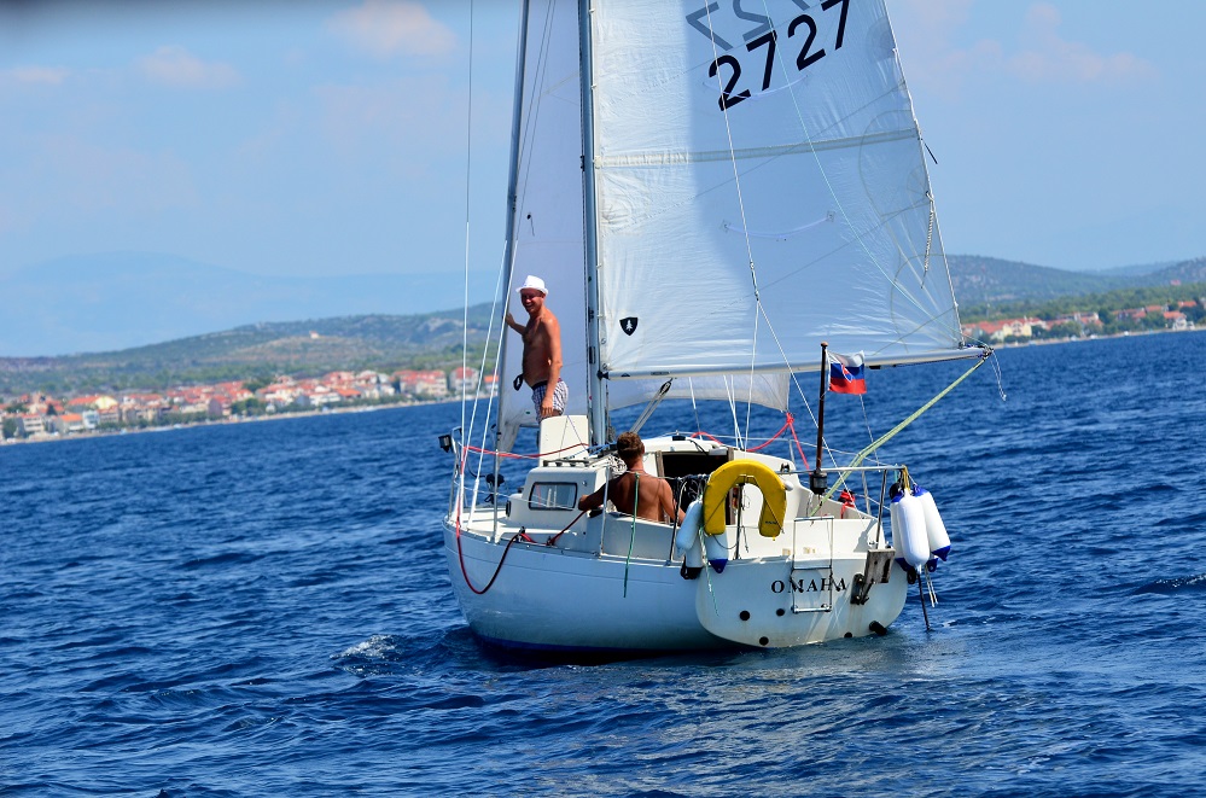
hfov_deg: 11.0
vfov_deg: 7.3
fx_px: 6266
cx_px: 603
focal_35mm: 188
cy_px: 399
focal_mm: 125
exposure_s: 1/1600
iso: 400
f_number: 6.3
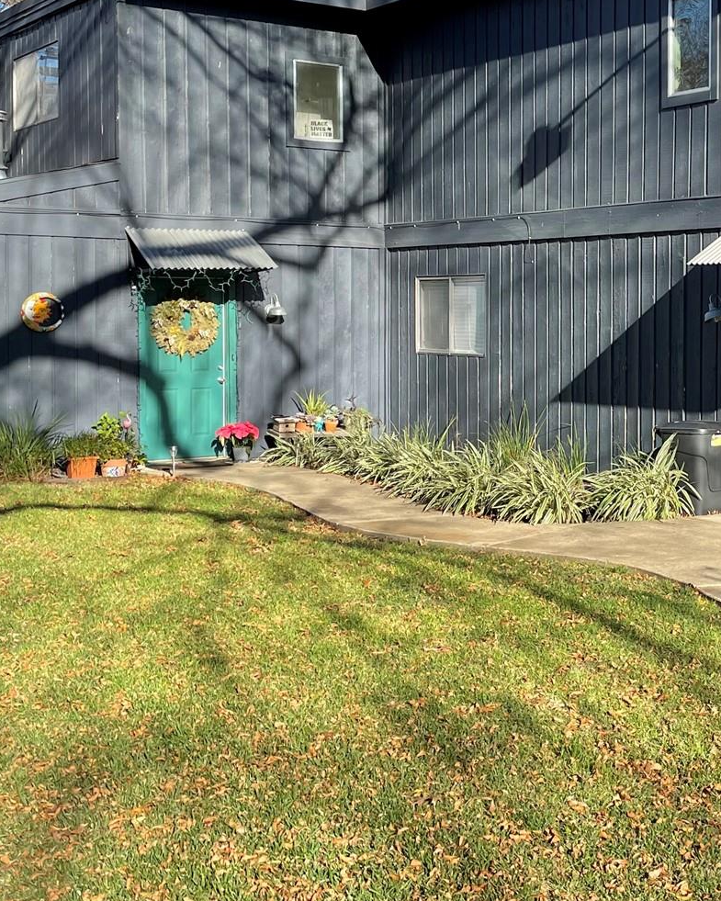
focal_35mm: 53
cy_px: 345
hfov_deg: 27.1
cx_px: 715
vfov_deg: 35.2
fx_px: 1413
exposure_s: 1/1195
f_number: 1.6
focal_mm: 4.2
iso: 32
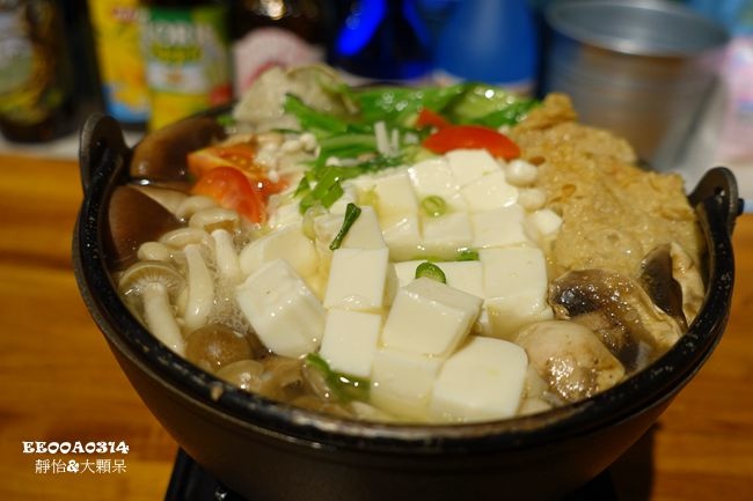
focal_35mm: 34
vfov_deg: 38.9
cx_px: 376
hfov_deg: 55.8
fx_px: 711
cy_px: 250
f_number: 2.8
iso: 250
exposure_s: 1/40
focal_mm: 12.64
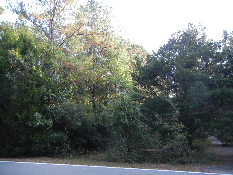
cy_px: 88
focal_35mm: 30
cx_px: 116
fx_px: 202
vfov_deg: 46.8
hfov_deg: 60.0
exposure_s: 1/114
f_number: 3.5
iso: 200
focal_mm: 5.4
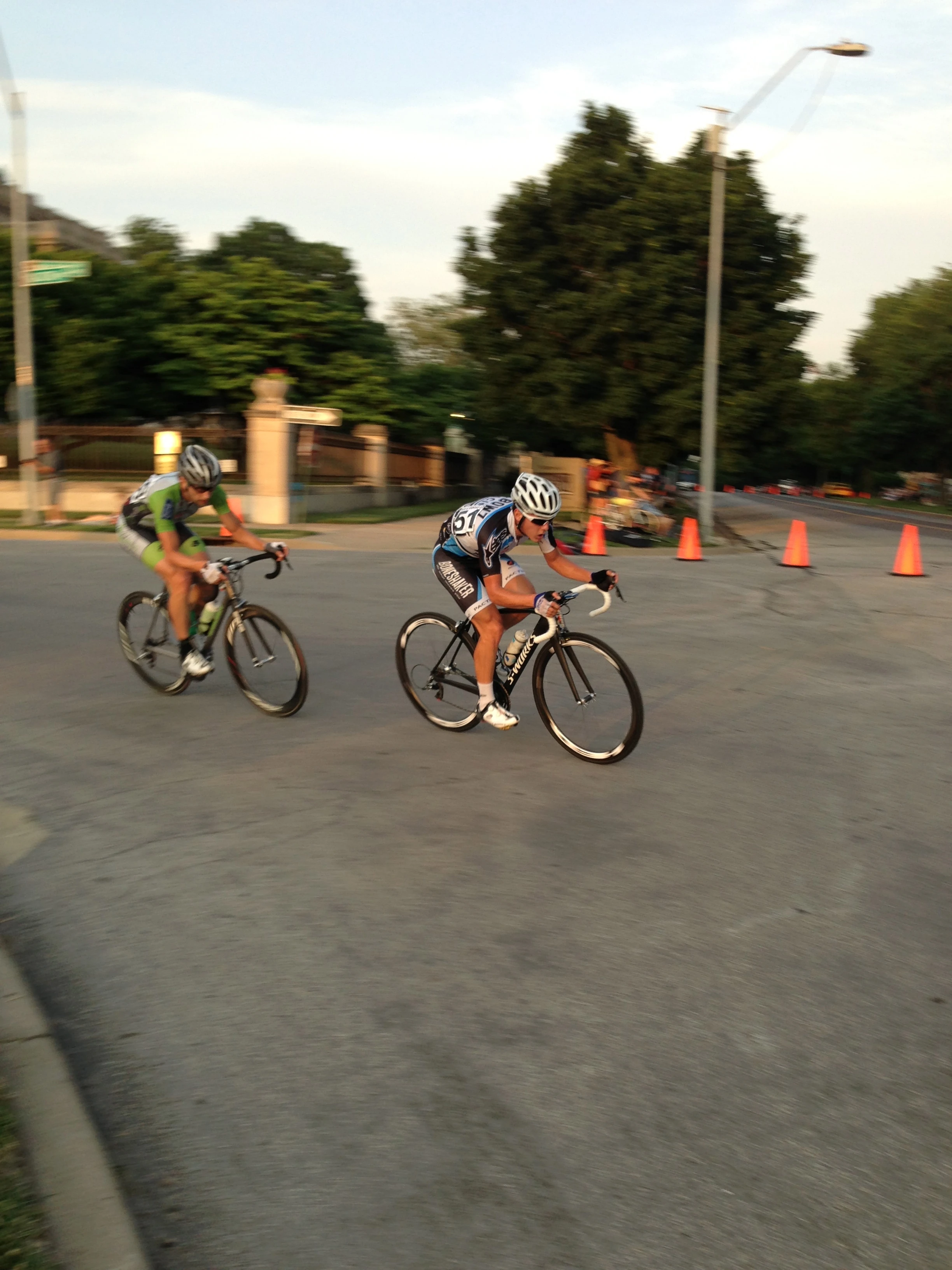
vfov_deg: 55.4
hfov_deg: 42.9
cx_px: 476
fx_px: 1210
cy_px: 635
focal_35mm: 33
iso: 50
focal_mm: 4.13
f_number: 2.4
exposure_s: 1/170
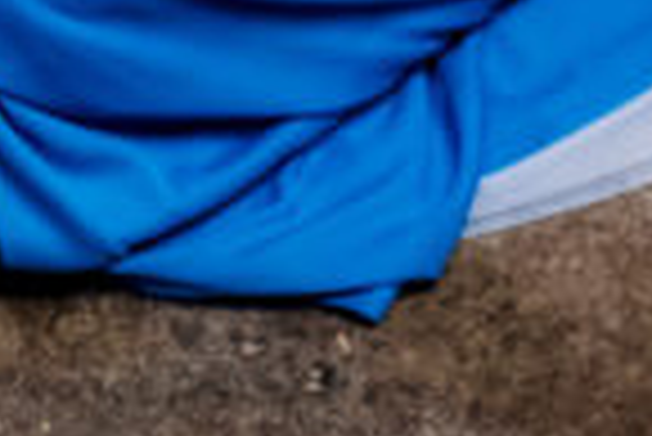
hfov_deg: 7.0
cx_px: -823
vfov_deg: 4.9
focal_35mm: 280
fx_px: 5076
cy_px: -258
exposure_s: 1/125
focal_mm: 38.8
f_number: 2.8
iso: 3200
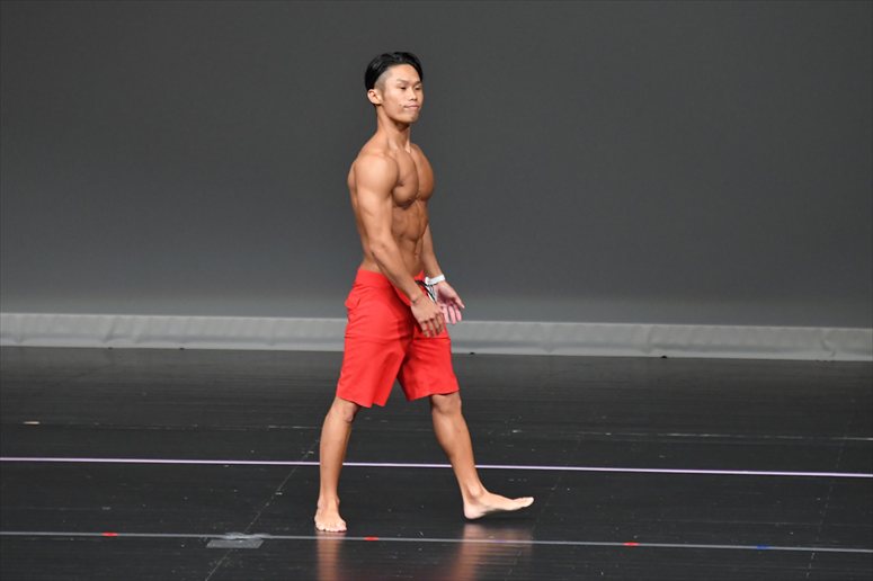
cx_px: 436
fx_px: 8362
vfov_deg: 4.0
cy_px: 290
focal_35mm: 345
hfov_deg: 6.0
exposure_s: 1/400
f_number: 5.6
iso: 4000
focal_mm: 230
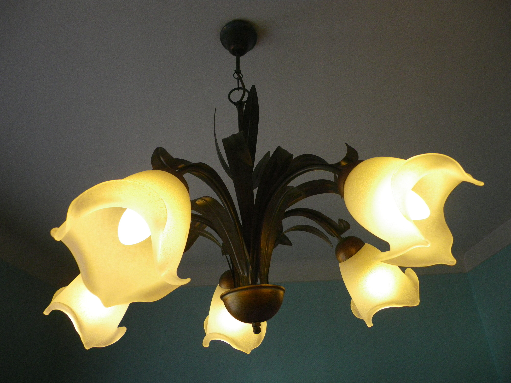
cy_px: 192
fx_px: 413
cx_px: 256
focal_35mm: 28
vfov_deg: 49.7
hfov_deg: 63.4
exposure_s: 1/60
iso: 160
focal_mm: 4.9
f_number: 2.6
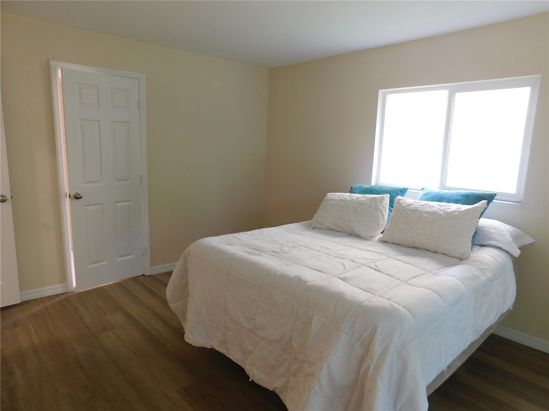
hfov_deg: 73.9
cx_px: 274
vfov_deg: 58.9
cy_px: 206
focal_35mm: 23
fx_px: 365
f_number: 3
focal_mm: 4
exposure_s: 1/30
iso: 200
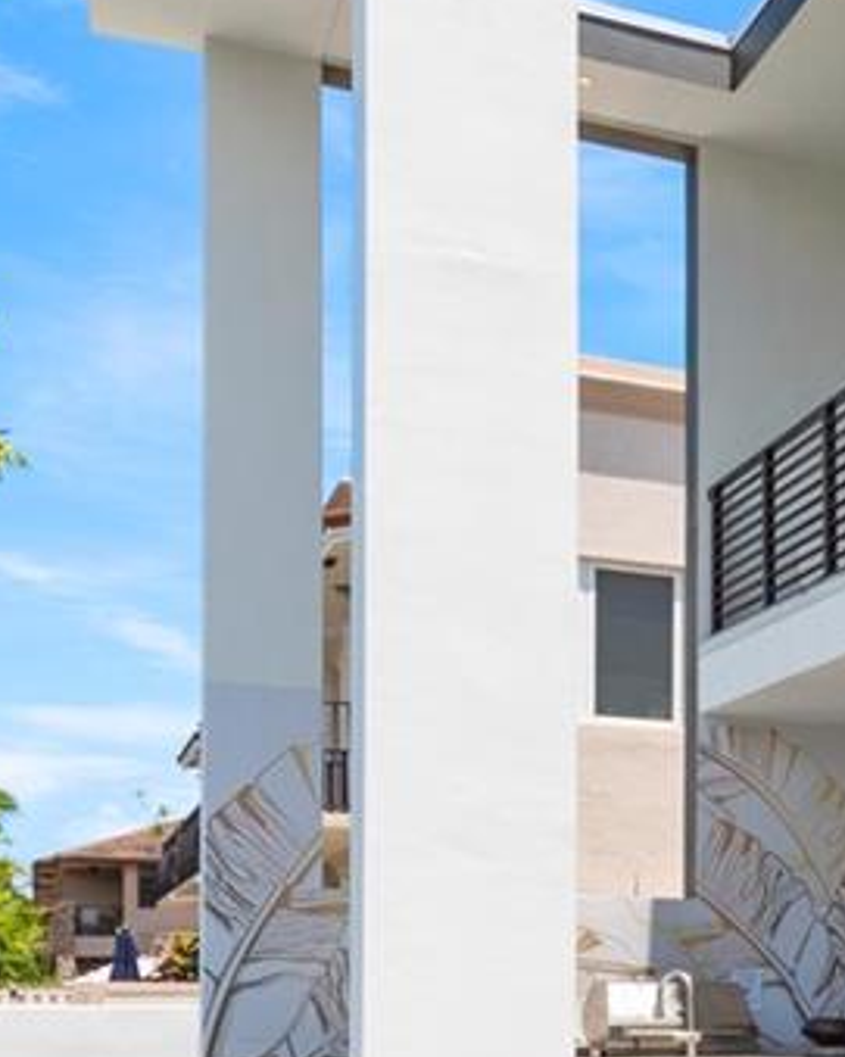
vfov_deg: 29.2
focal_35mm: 62
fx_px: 1939
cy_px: 968
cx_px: 1160
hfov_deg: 21.7
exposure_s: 1/320
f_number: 13
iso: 100
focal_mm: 14
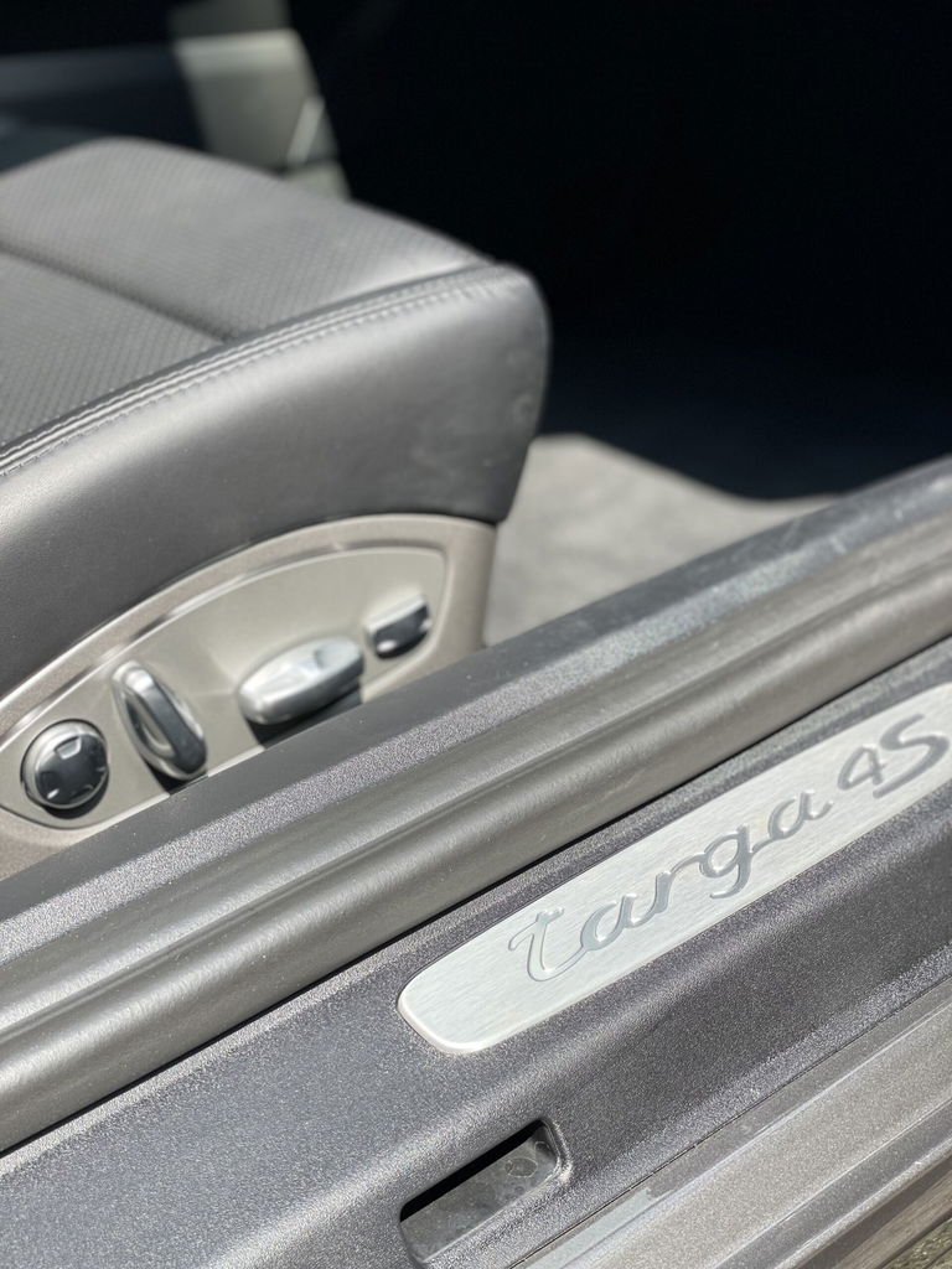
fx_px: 1907
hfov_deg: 28.0
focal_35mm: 52
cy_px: 634
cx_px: 476
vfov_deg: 36.8
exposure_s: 1/393
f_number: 2
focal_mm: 6
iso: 32
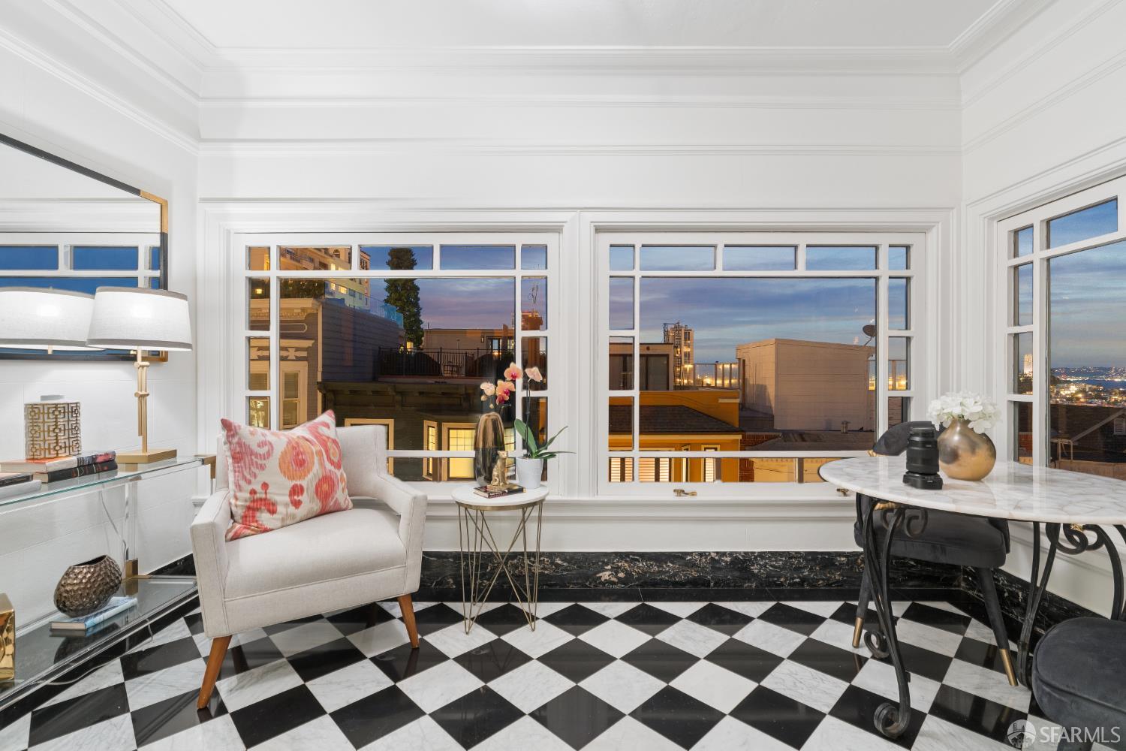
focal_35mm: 16
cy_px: 376
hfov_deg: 96.7
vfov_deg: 73.7
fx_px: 500
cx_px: 563
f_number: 10
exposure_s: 1/2
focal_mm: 16
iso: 400
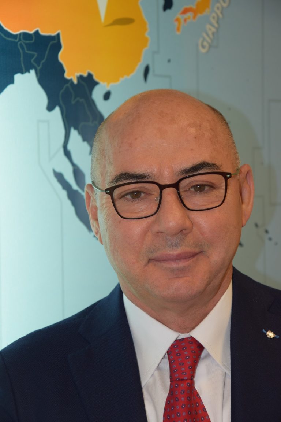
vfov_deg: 19.5
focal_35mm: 105
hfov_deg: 13.0
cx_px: 140
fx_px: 1229
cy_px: 211
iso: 400
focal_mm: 70
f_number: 5.3
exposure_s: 1/60
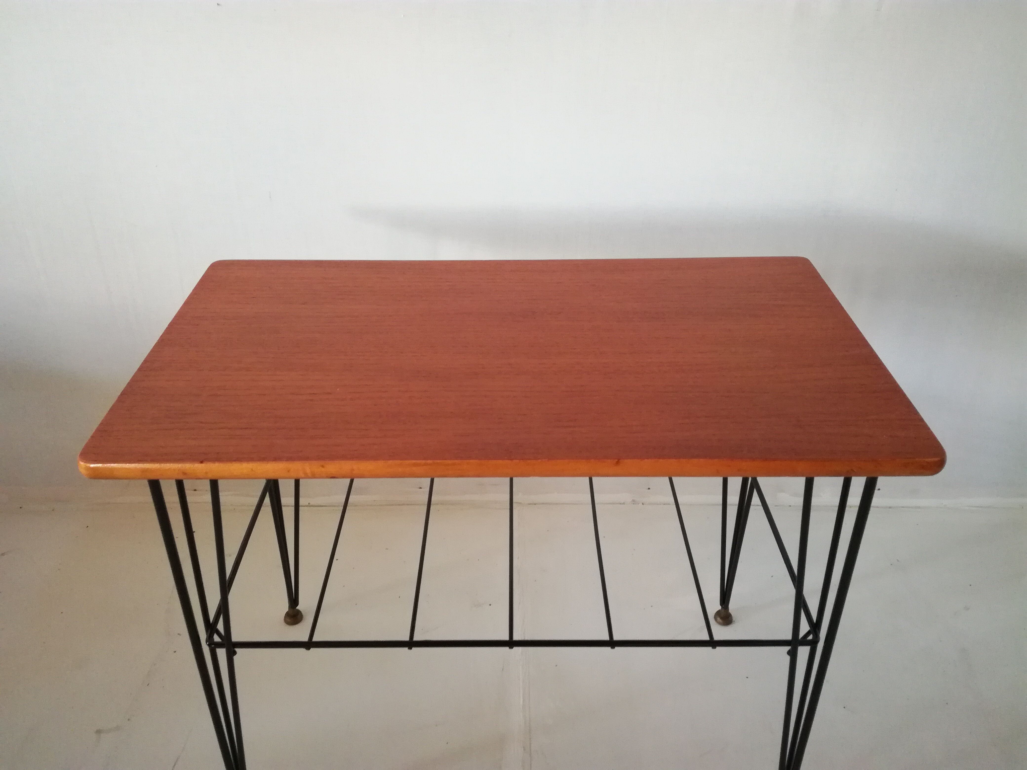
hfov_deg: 65.3
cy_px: 385
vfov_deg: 51.4
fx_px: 801
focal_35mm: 27
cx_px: 514
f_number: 2
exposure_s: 1/20
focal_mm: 3.79
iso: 500
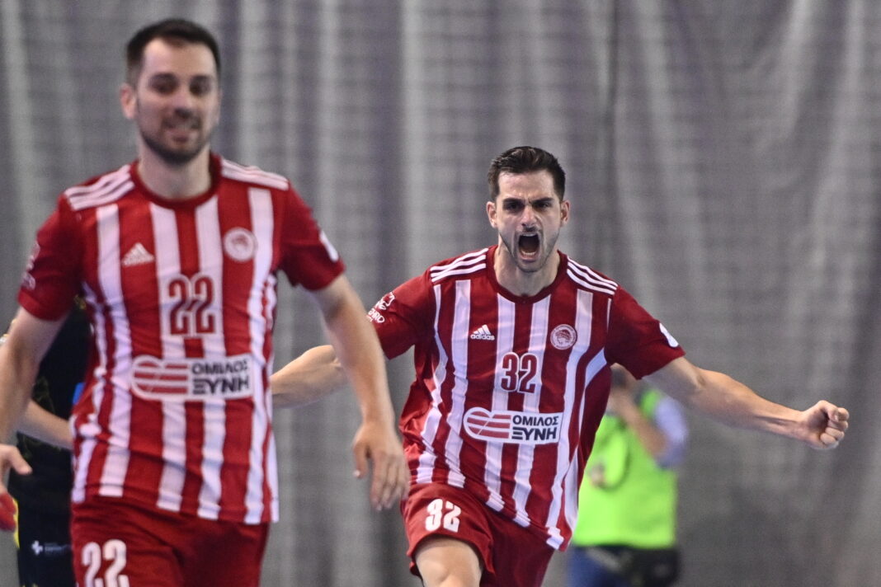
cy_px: 294
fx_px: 4894
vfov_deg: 6.9
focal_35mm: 200
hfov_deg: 10.3
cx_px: 440
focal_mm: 200
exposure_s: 1/800
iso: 2500
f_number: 2.8
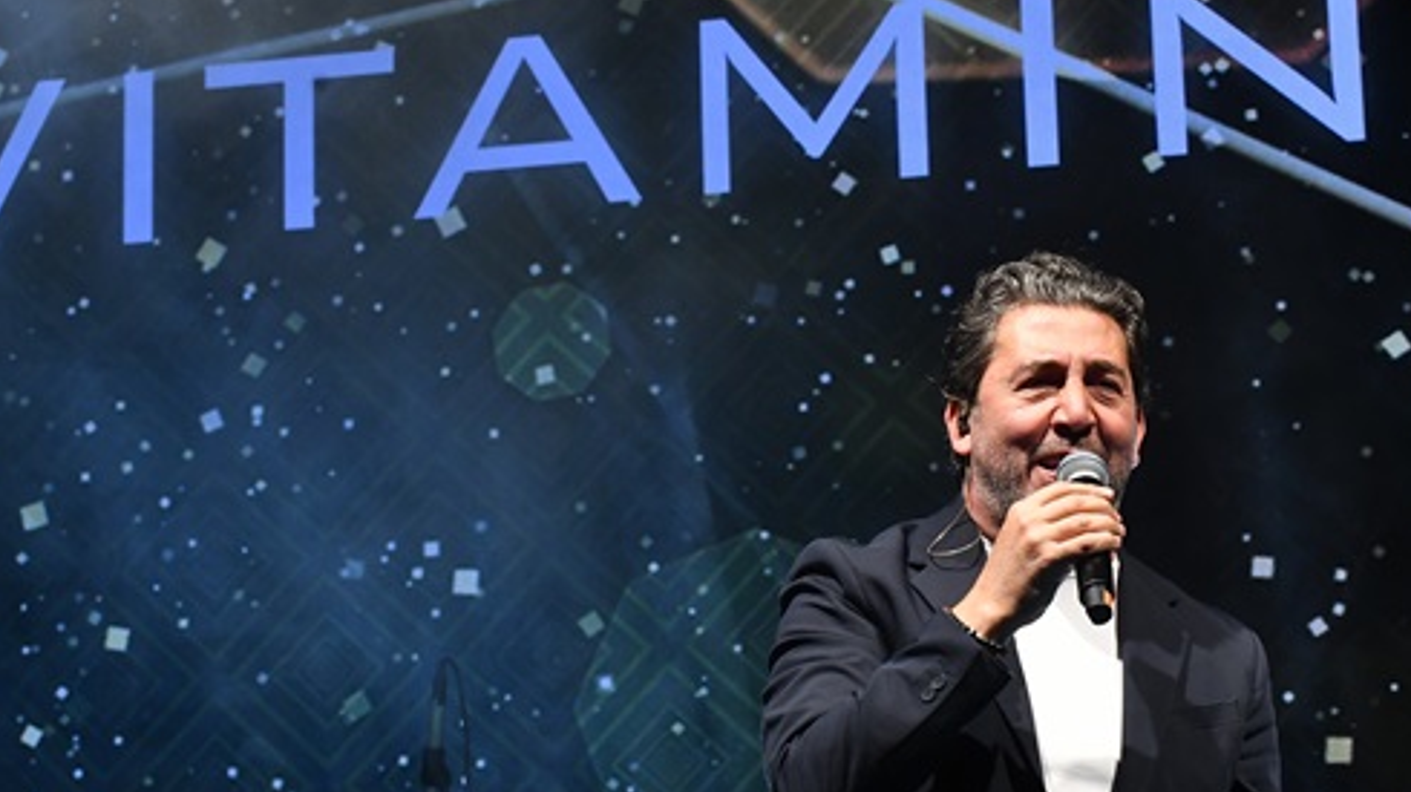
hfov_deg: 18.5
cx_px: 1034
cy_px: 622
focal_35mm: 115
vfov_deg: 10.5
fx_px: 4300
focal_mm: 70
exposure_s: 1/160
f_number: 9
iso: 2000
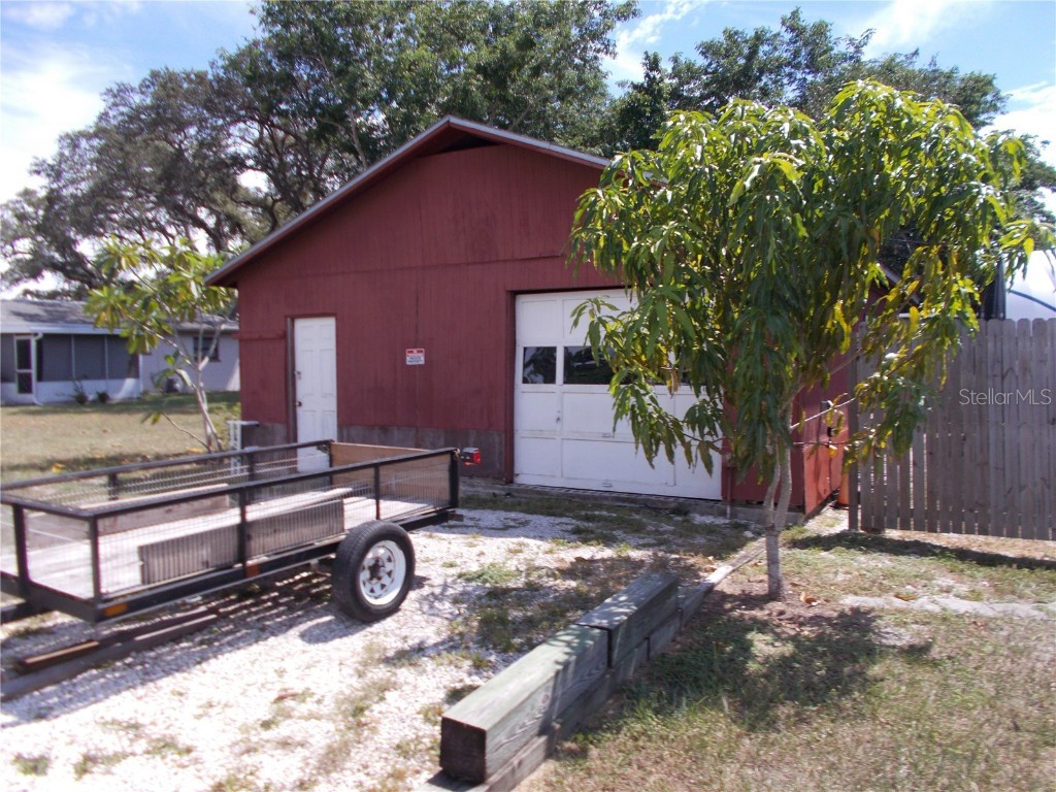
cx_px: 528
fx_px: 793
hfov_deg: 67.3
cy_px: 396
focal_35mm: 26
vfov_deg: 53.1
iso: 80
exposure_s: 1/100
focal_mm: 4.6
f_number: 8
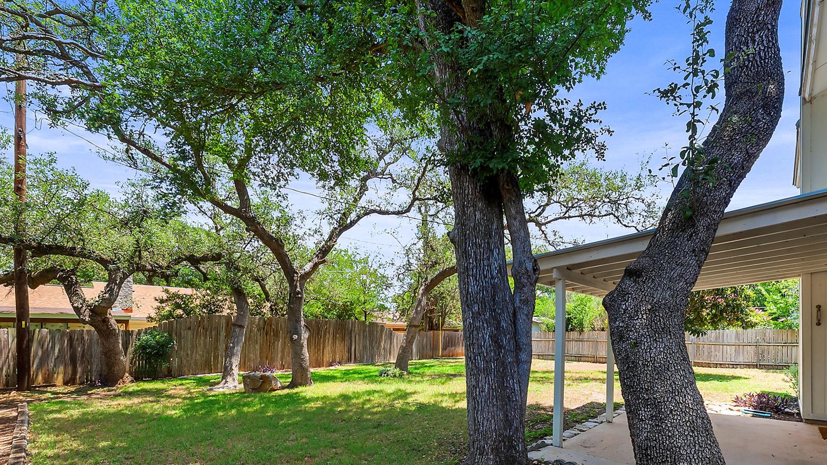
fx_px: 351
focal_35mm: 16
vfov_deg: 64.2
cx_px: 473
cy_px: 332
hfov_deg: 98.7
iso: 160
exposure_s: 1/25
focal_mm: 12
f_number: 11
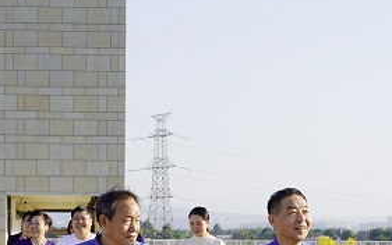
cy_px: 268
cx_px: 148
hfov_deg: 17.5
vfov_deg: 10.9
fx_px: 1272
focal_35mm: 119
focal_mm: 43
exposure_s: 1/125
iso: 100
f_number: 9
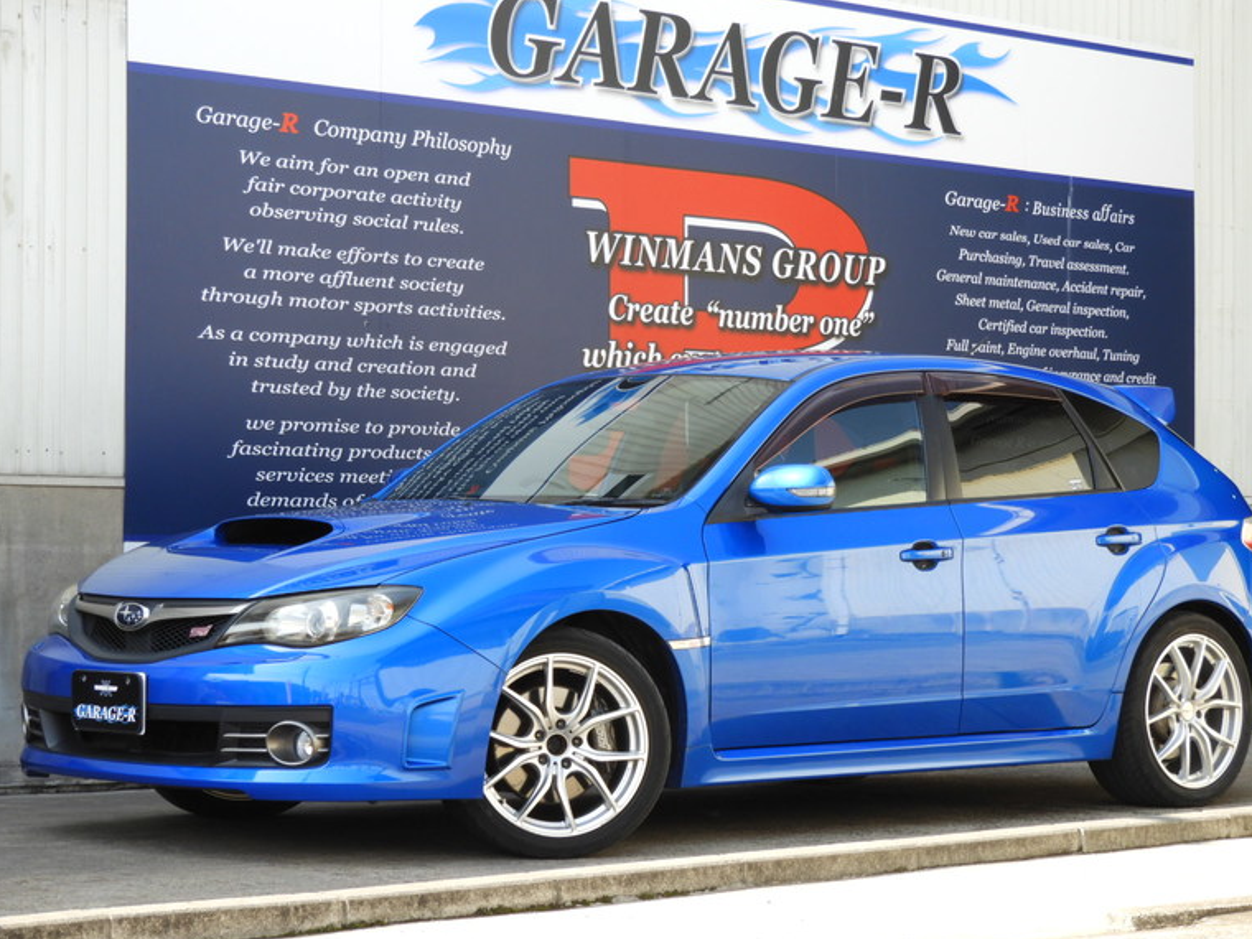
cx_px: 651
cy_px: 465
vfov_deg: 14.8
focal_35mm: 100
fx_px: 3617
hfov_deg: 19.6
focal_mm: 17
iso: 100
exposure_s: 1/100
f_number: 4.8
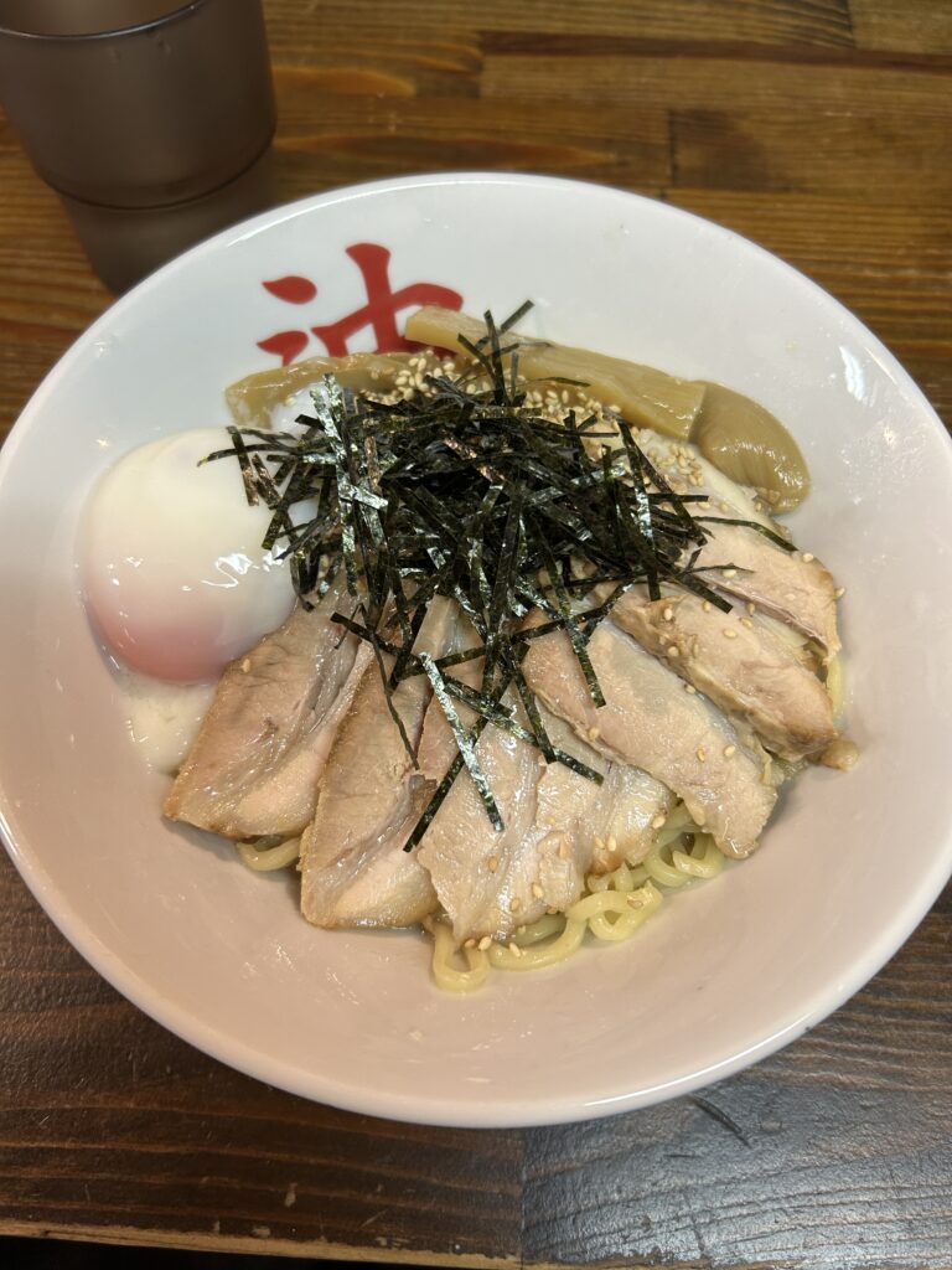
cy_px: 635
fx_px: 953
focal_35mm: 26
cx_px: 476
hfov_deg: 53.1
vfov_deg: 67.3
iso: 100
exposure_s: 1/60
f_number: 1.5
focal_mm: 5.7
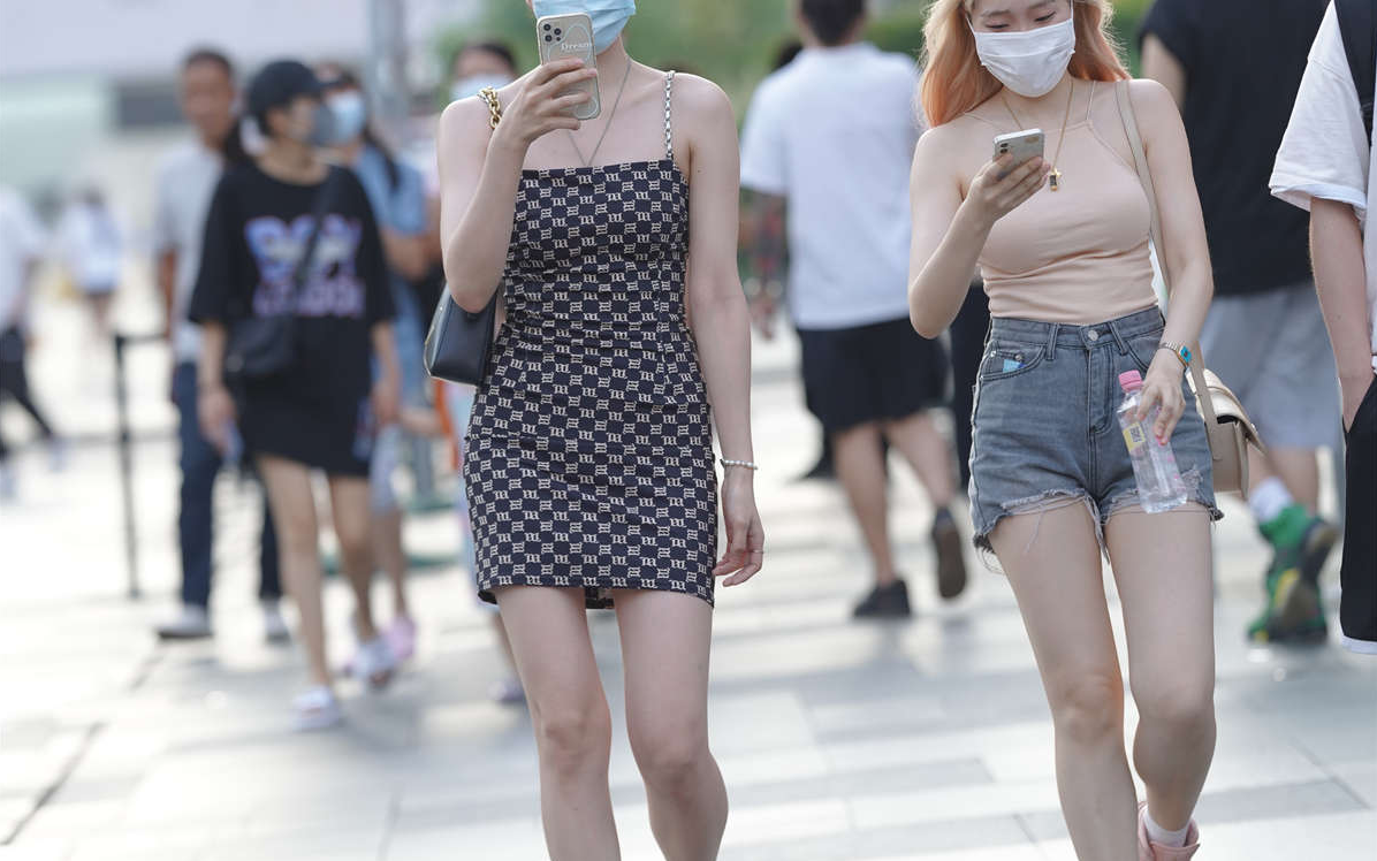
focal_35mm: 207
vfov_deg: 6.3
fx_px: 7770
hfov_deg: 10.1
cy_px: 308
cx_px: 688
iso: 400
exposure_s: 1/640
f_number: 2.5
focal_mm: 135
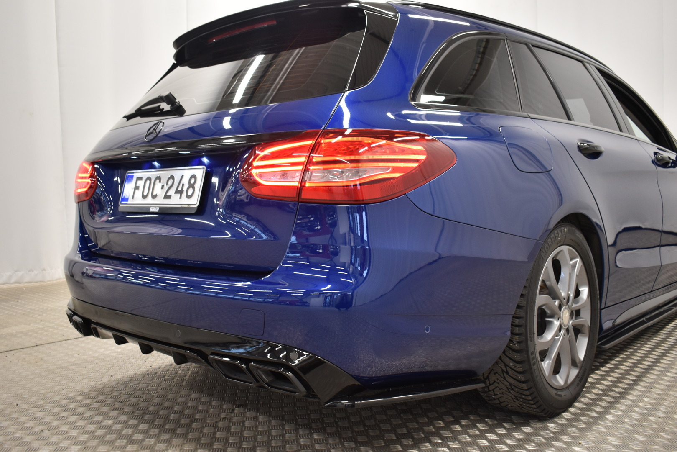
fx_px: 621
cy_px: 226
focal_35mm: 33
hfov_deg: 57.2
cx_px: 338
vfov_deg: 40.0
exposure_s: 1/30
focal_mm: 22
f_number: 3.8
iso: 640
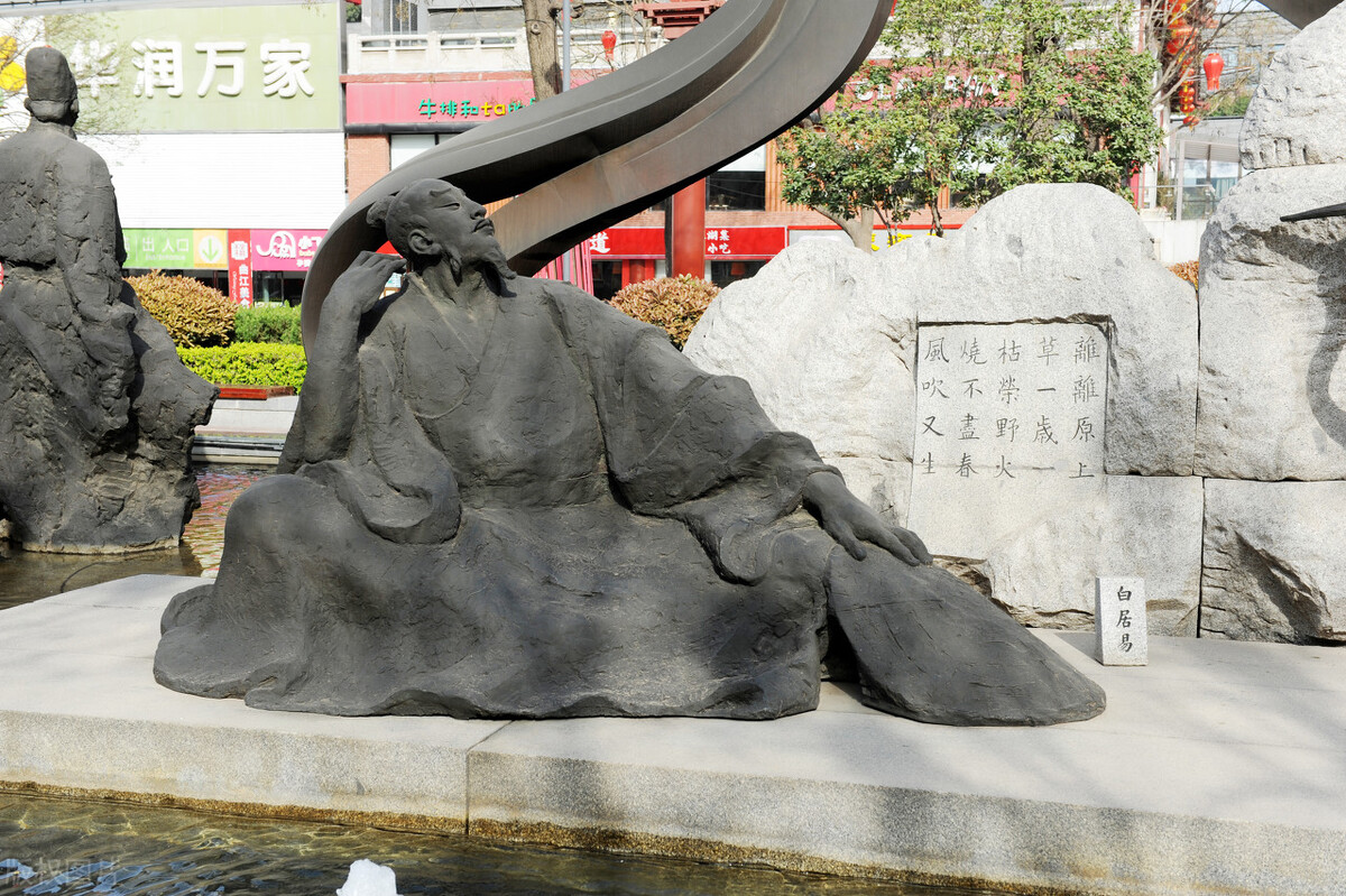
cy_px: 448
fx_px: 1682
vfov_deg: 29.8
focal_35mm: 45
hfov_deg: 43.6
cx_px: 673
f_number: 8
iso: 200
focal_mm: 45
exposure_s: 1/320
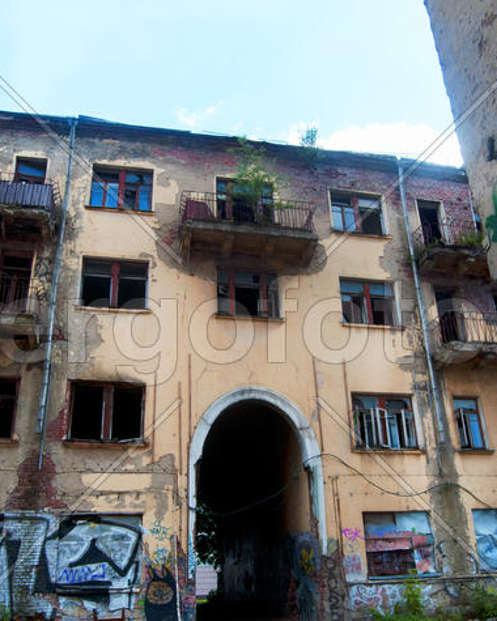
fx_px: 570
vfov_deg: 57.1
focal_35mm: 31
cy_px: 331
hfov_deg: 47.1
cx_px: 249
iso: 180
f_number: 10
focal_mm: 18
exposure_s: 1/250
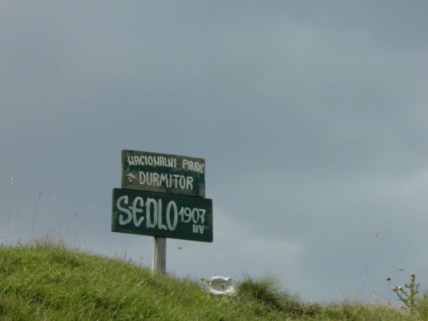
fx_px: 1743
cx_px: 214
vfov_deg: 10.5
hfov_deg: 14.0
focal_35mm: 141
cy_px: 160
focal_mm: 25.4
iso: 400
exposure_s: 1/2000
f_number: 8.1
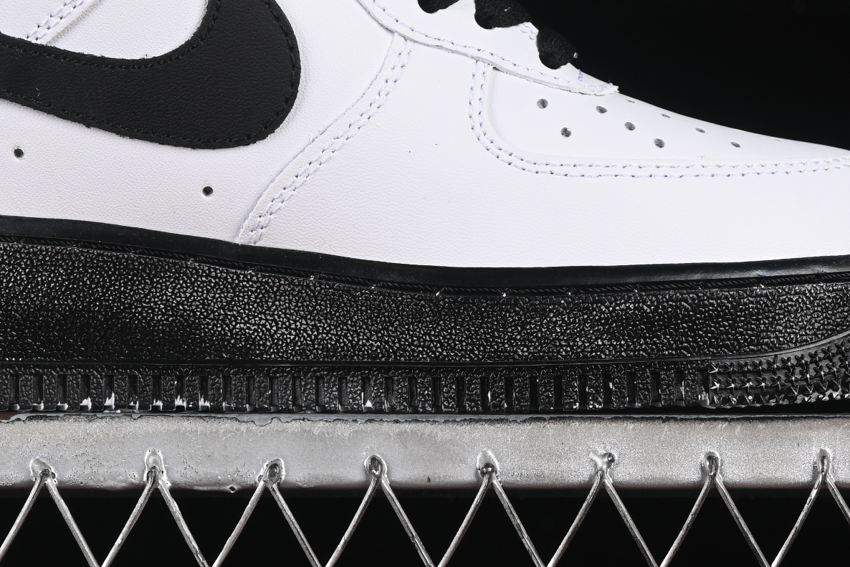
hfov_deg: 11.7
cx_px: 235
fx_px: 4156
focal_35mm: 176
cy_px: 1
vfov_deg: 7.8
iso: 160
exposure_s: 1/80
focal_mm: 50
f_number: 8
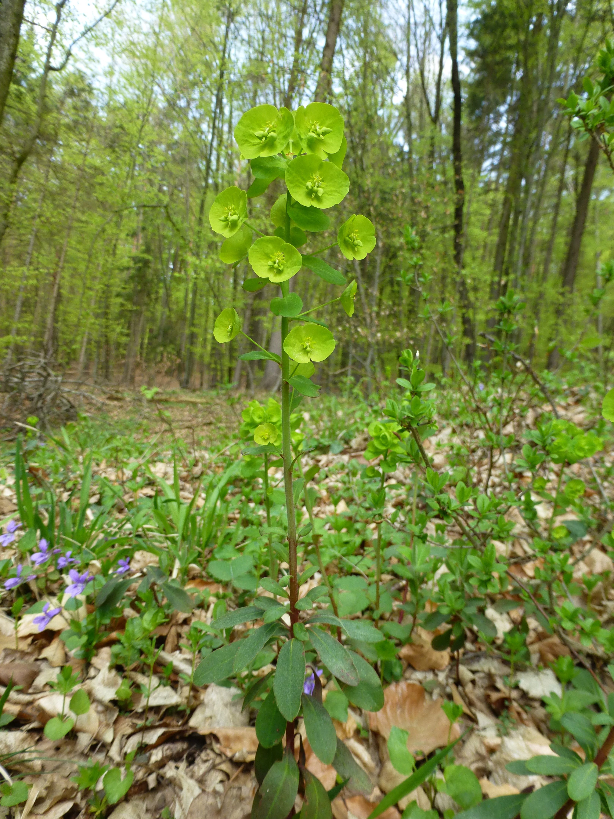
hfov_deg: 56.8
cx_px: 307
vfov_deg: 71.6
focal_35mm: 24
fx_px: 568
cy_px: 410
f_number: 3.5
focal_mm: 4.3
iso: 100
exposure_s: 1/100
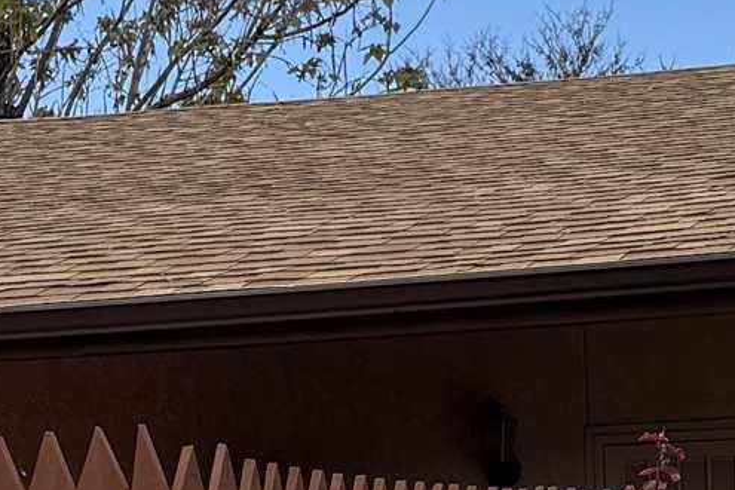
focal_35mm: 155
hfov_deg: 13.2
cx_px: 584
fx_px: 3164
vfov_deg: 8.7
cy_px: 604
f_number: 1.78
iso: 80
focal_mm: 6.76
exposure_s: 1/3279
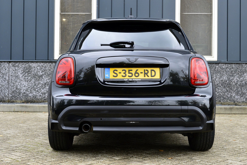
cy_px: 82
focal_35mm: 57
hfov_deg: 35.1
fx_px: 391
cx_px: 124
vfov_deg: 23.8
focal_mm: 38
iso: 800
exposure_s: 1/60
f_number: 7.1
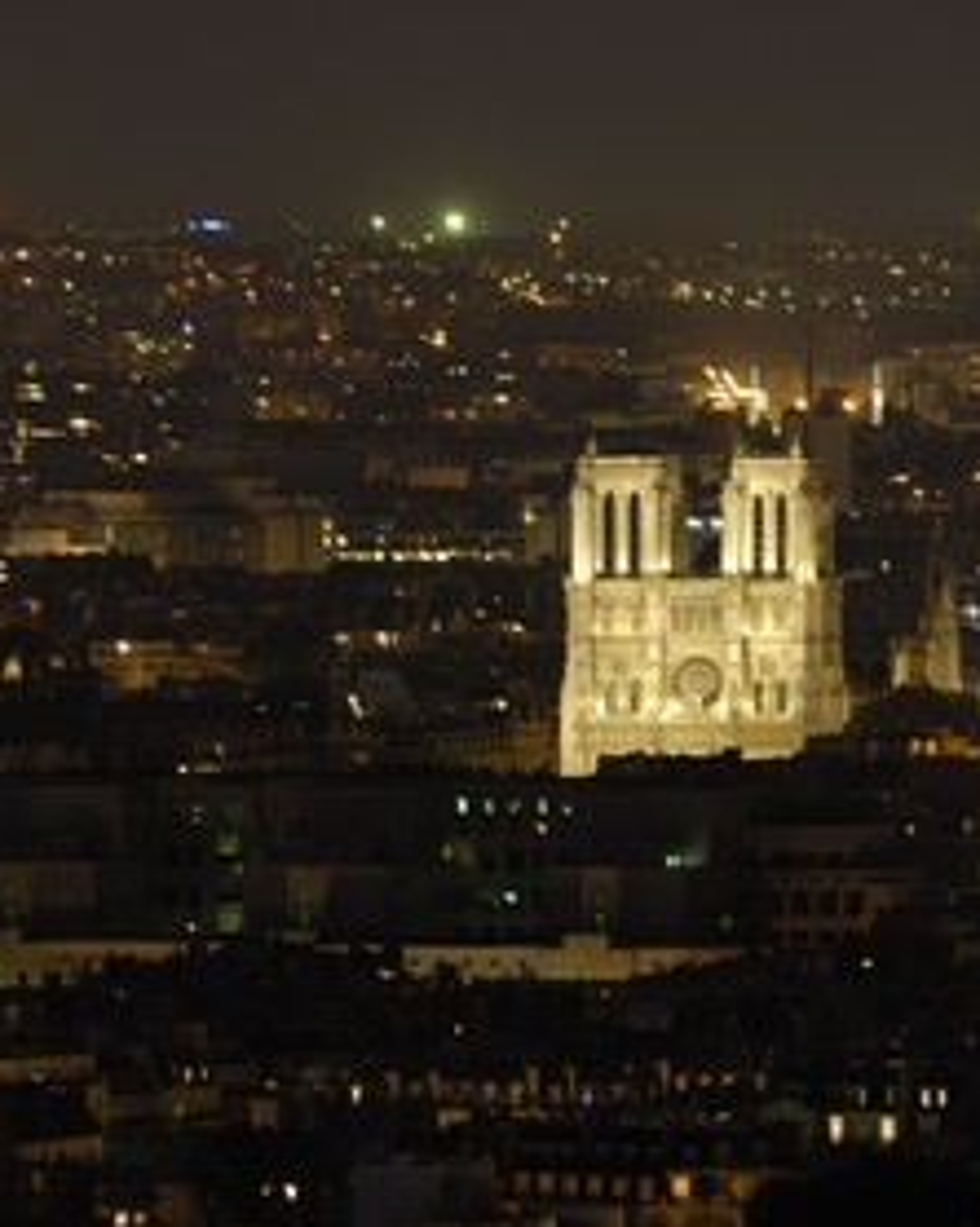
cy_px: 614
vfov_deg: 3.0
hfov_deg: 2.4
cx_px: 607
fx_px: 23229
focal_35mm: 640
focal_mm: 300
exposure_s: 7.1
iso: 100
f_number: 5.6
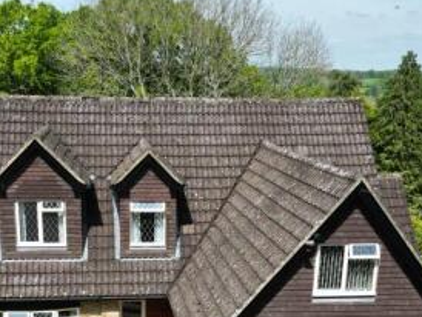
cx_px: 166
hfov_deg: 37.3
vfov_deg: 27.8
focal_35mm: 51
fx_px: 622
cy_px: 273
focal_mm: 6.72
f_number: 1.7
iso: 140
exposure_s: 1/2500
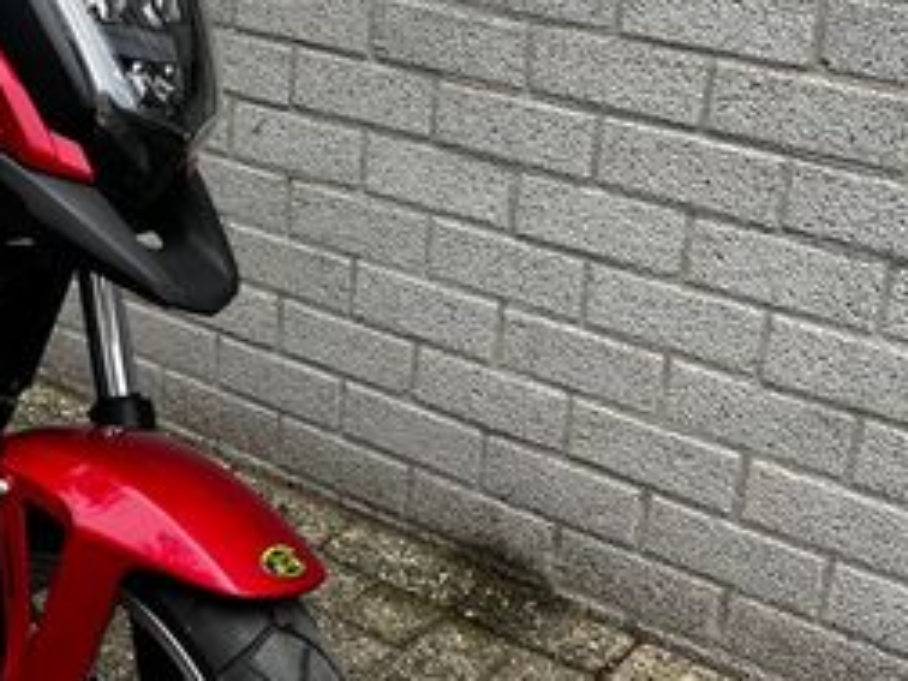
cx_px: -7
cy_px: 252
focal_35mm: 66
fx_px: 1731
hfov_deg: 27.6
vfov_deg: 22.2
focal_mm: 5.1
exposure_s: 1/122
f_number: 1.6
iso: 50
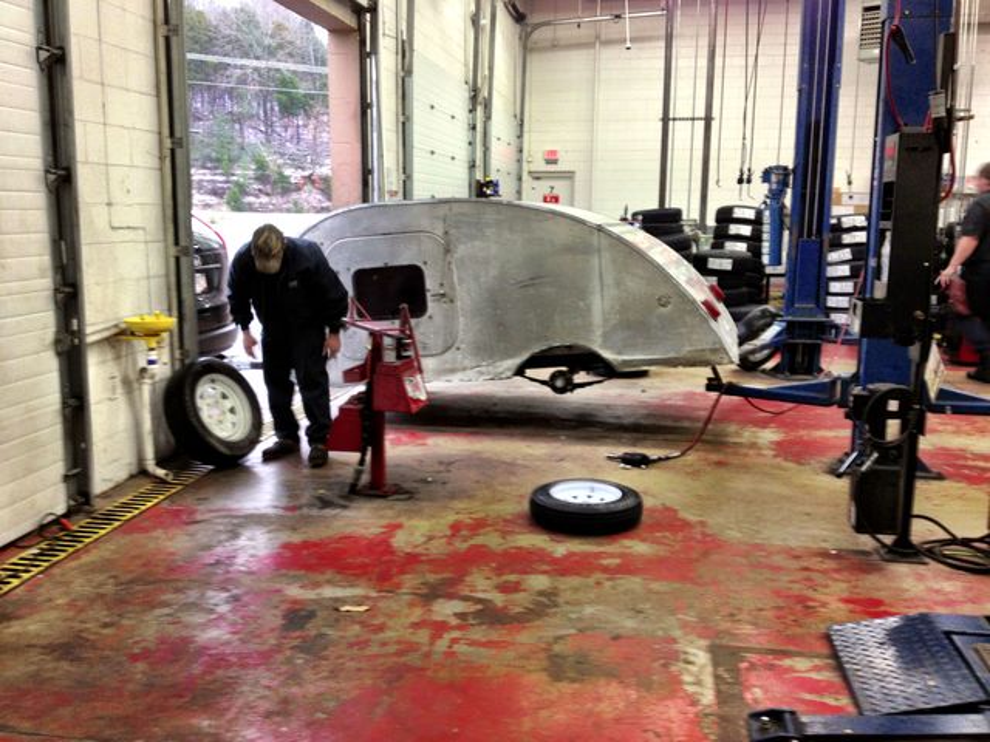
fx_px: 1001
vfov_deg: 40.7
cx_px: 495
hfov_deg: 52.6
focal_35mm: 35
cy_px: 371
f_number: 2.4
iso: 50
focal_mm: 4.28
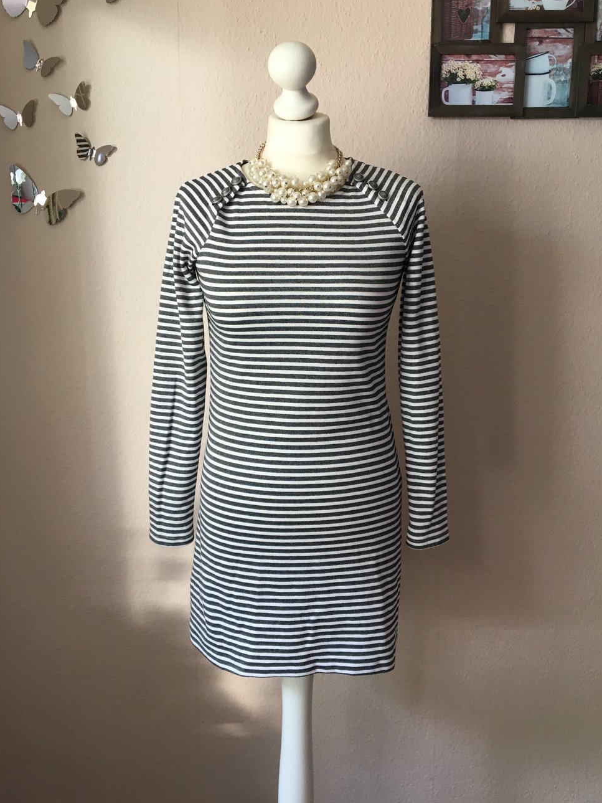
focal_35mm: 30
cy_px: 392
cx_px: 298
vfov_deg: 60.0
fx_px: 696
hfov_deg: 46.8
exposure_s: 1/33
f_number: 2.2
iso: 50
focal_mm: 4.15
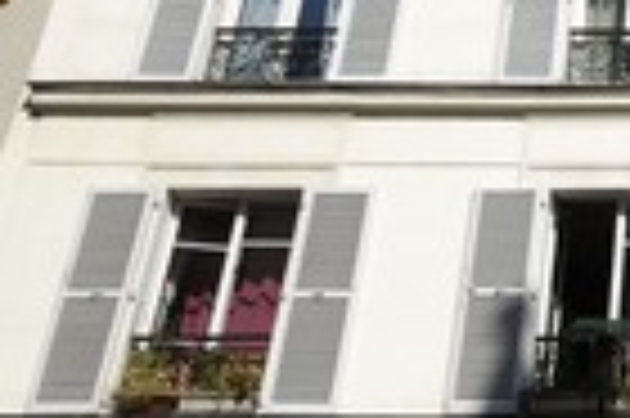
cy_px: 45
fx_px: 1259
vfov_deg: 18.6
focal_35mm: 72
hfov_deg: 24.7
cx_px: 801
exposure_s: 1/200
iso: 200
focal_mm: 24
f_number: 14
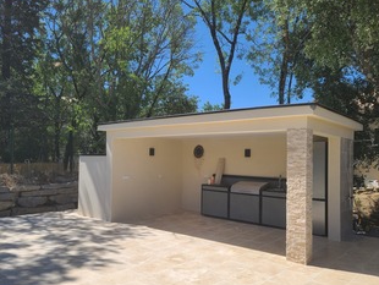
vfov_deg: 48.2
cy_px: 153
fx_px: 318
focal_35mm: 29
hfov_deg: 61.6
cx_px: 180
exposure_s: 1/1005
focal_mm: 7
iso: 16
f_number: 1.8
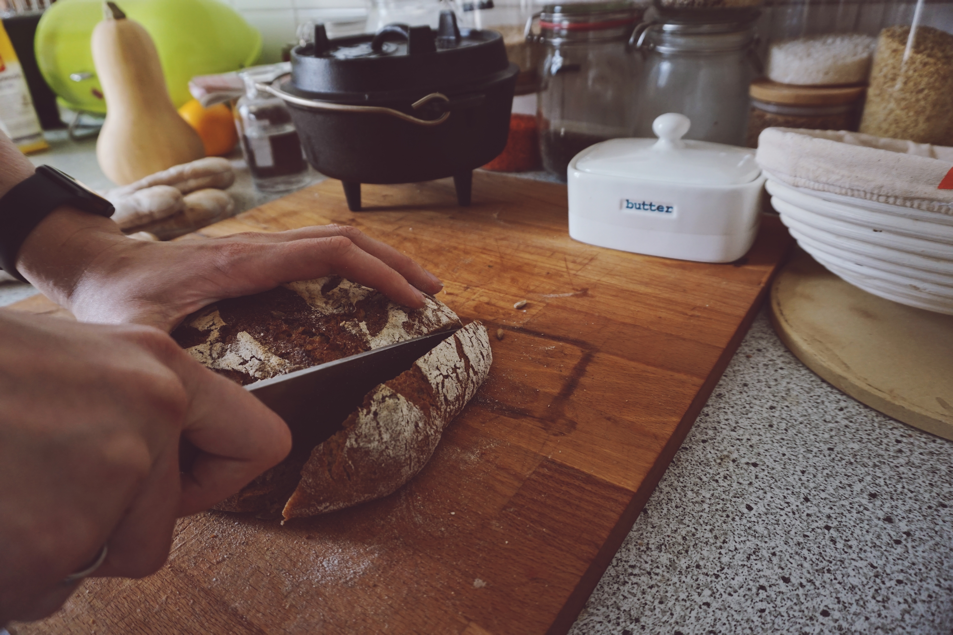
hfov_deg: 73.7
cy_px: 318
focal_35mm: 24
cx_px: 476
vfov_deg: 53.1
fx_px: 635
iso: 400
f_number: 4.5
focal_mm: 16
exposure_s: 1/80
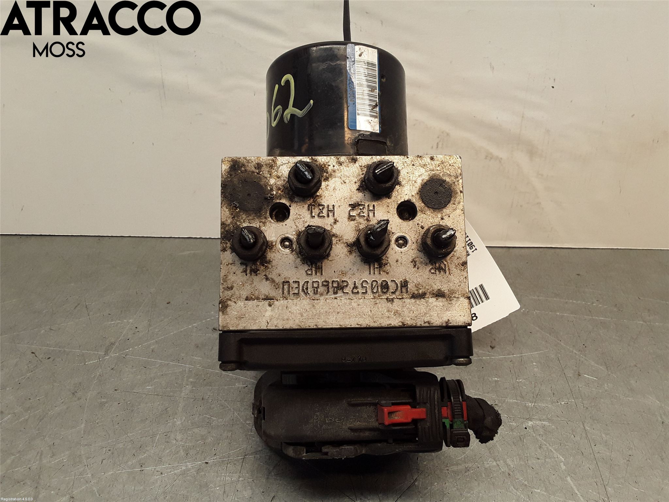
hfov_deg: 63.4
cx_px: 334
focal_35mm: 28
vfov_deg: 49.7
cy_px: 251
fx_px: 541
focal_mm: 2.91
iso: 40
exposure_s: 1/100
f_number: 1.9
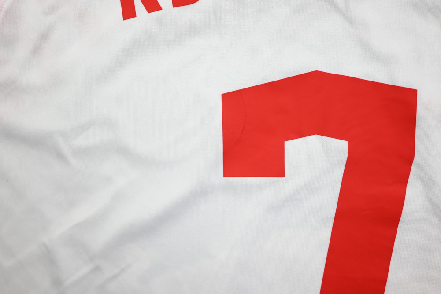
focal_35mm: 33
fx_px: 404
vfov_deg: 40.0
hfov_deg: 57.2
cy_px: 147
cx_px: 220
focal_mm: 33
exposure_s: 1/125
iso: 200
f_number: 4.8
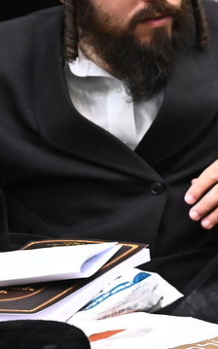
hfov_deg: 6.8
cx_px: 575
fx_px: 1704
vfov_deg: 11.7
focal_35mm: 179
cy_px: 55
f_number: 5
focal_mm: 45
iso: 2500
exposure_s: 1/200
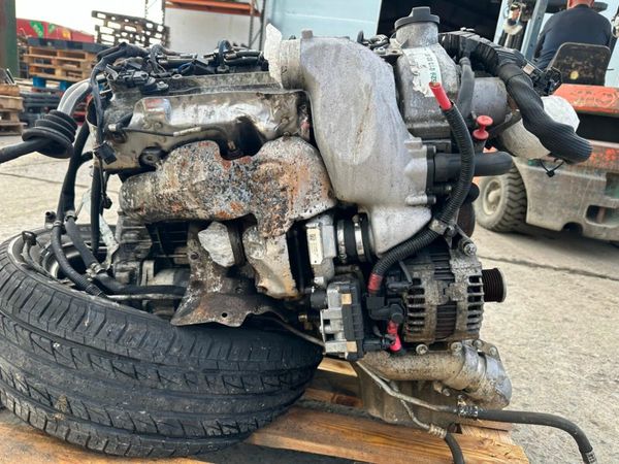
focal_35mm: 24
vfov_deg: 56.8
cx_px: 310
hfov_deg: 71.6
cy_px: 232
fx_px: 429
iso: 80
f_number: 1.78
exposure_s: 1/619
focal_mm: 6.86
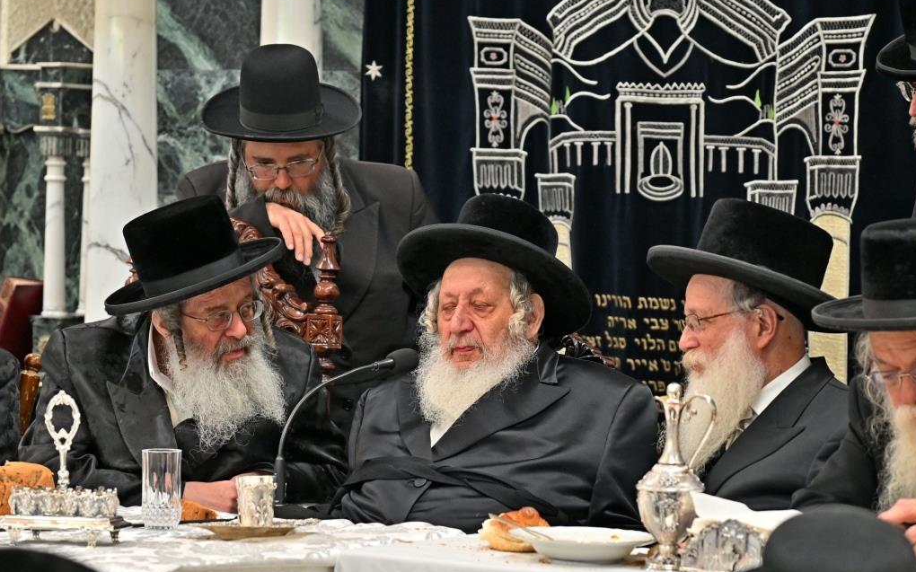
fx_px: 3220
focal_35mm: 129
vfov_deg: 10.2
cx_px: 459
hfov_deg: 16.2
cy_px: 279
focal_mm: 84
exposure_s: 1/250
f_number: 4
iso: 640
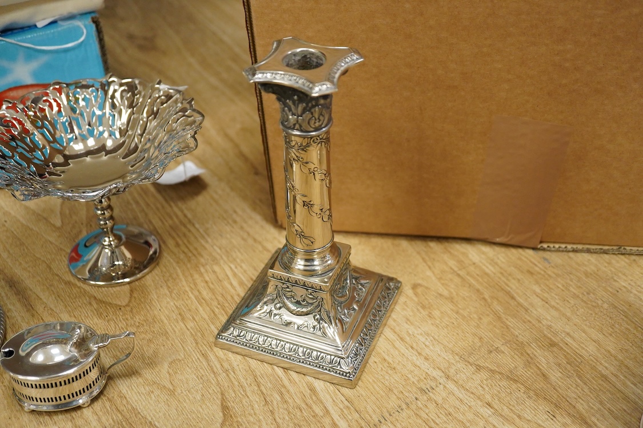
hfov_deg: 43.6
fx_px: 804
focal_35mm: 45
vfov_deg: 29.9
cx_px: 322
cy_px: 214
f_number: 3.5
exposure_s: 1/250
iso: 2500
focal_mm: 30
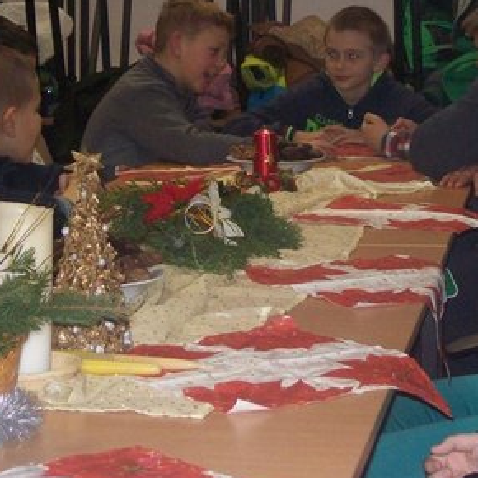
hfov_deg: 15.7
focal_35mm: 111
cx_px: 275
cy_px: 131
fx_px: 1734
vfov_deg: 15.6
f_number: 3.4
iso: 200
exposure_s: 1/84.5
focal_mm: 9.4
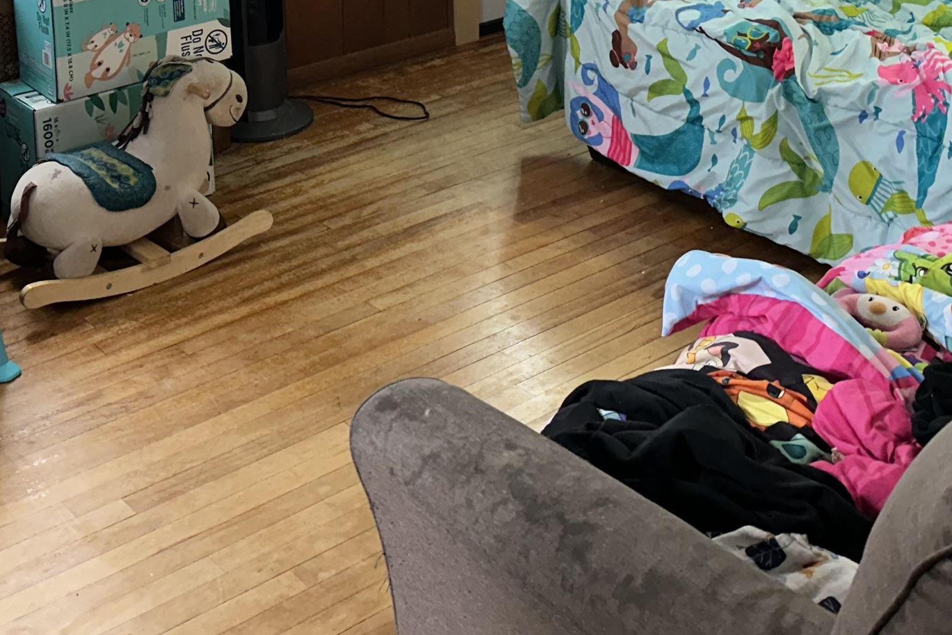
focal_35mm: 56
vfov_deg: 22.6
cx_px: 498
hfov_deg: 35.6
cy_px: -87
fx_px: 1481
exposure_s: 1/60
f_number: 1.78
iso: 320
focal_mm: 6.86
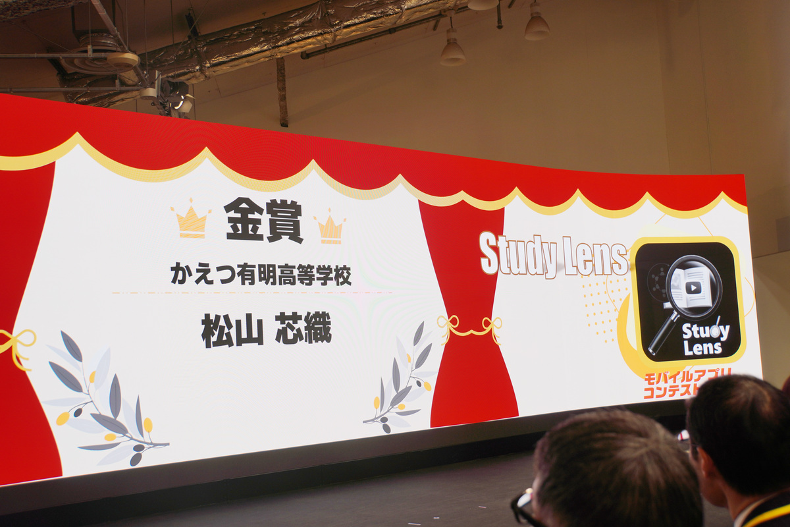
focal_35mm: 42
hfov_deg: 46.8
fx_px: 912
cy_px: 264
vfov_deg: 32.2
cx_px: 395
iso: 100
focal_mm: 27.7
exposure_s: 1/50
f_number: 5
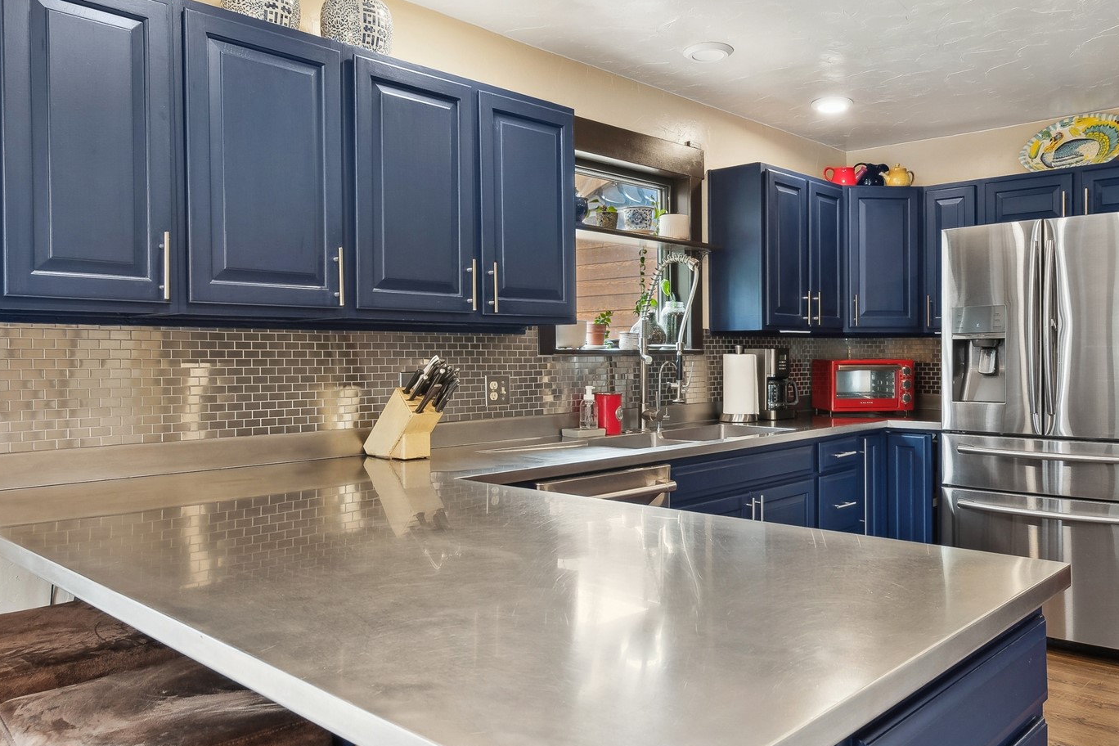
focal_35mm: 27
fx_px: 839
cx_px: 642
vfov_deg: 47.9
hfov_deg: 67.0
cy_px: 349
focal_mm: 11.5
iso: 200
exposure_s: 1/6
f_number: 6.3
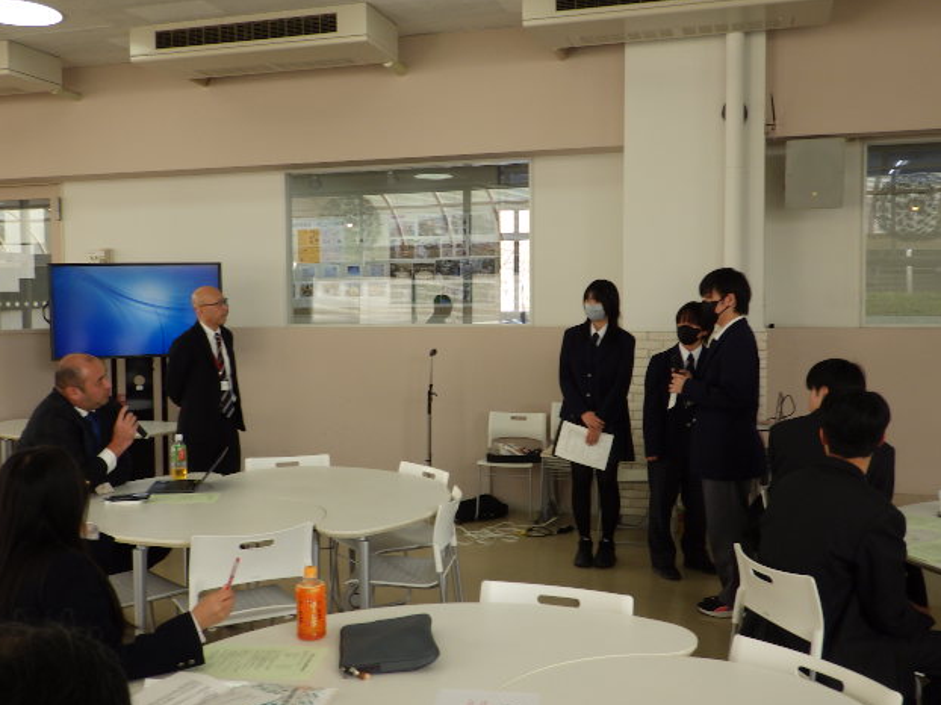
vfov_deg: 40.7
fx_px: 951
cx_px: 460
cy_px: 360
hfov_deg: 52.6
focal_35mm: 35
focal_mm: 6.1
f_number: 3.8
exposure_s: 1/50
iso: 125
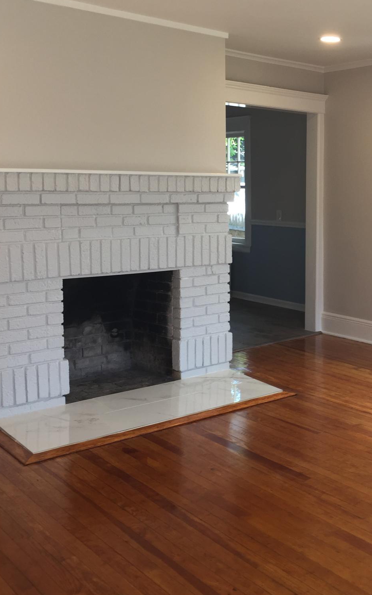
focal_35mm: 41
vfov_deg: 48.2
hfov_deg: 30.5
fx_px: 665
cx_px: 293
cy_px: 279
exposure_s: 1/60
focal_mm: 4.15
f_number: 2.2
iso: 32
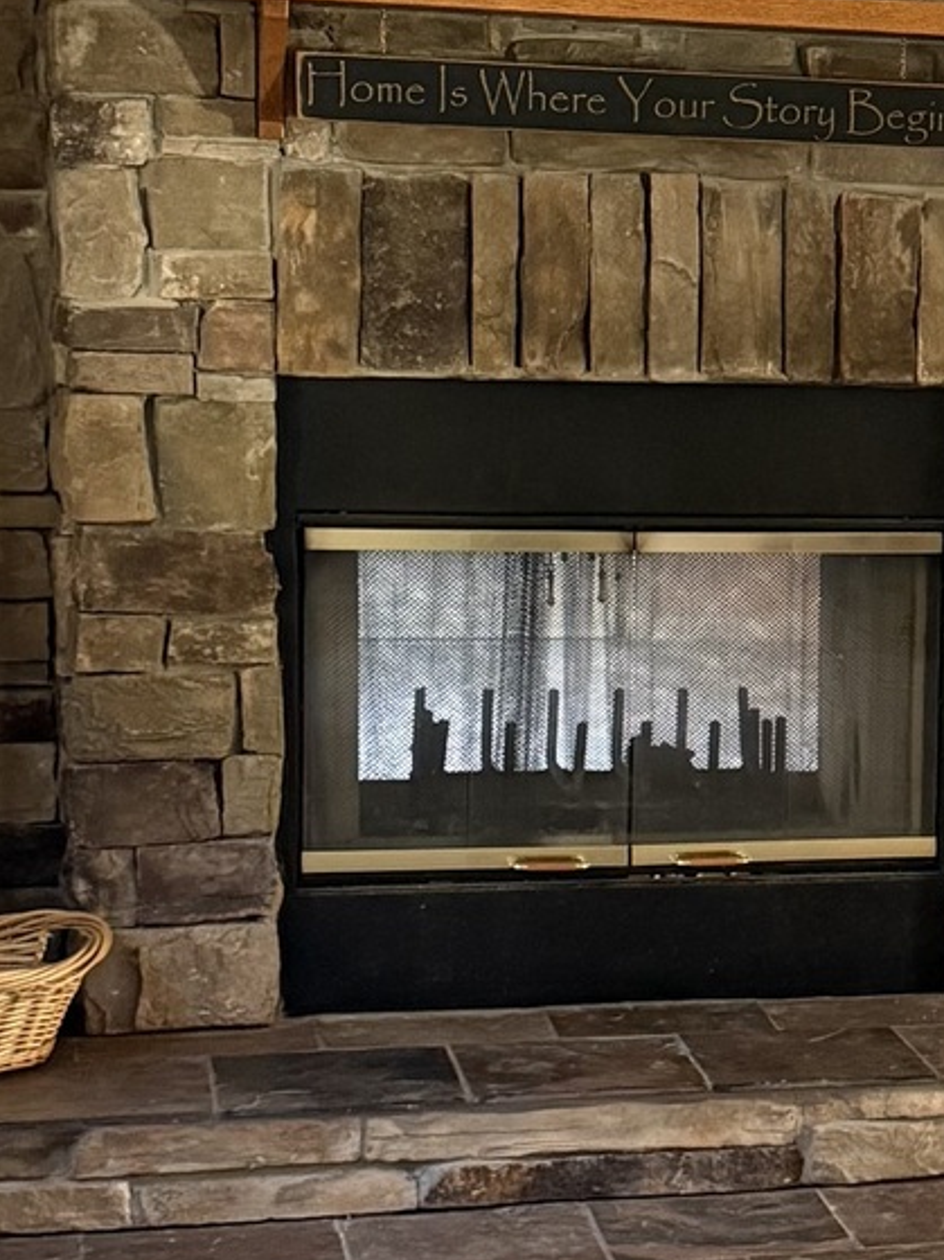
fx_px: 3601
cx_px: 1280
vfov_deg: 19.8
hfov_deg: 14.2
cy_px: 676
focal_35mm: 99
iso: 1000
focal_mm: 6.76
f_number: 1.78
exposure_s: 1/40
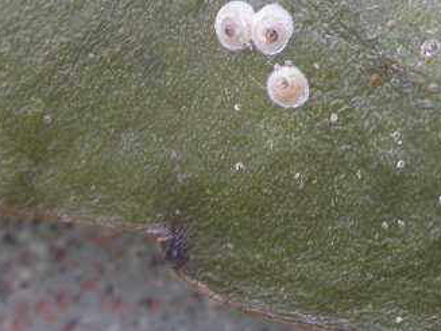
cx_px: 511
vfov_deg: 8.0
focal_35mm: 186
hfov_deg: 10.5
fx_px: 2369
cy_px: 38
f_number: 4.4
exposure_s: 1/140
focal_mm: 15.8
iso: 100
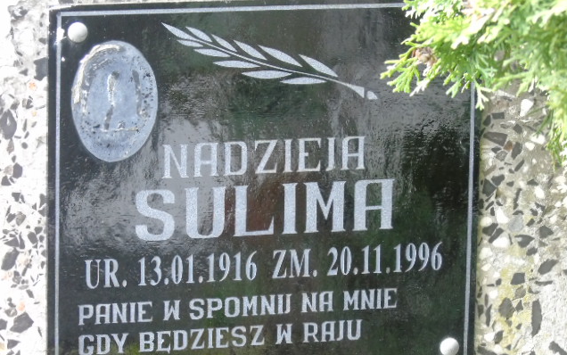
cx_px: 284
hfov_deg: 9.3
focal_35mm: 226
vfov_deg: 5.8
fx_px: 3494
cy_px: 212
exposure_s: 1/60
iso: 640
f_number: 4.7
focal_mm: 38
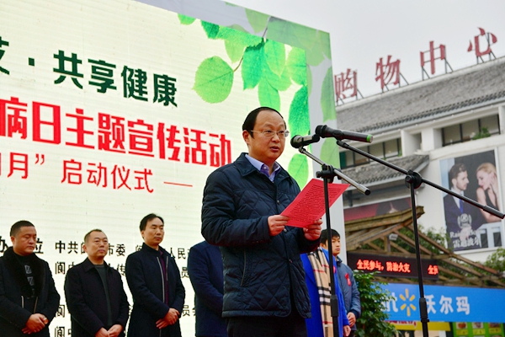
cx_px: 252
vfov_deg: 19.5
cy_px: 168
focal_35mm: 70
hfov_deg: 28.8
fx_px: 982
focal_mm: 70
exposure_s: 1/125
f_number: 7.1
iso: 800
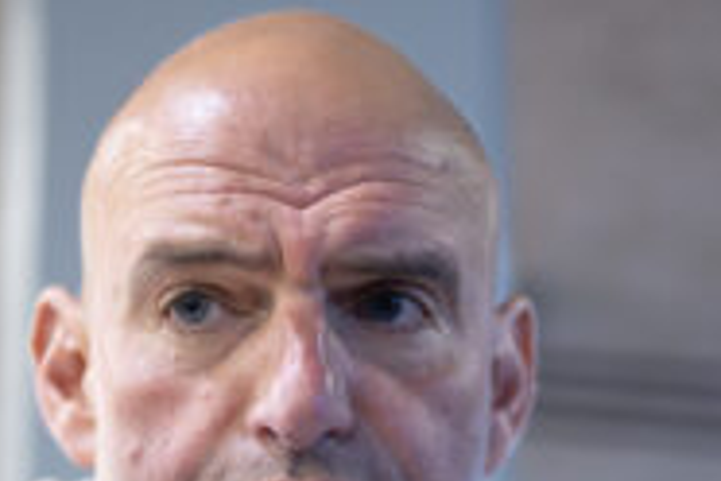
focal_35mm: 116
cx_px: 405
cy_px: 756
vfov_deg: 11.3
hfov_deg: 17.6
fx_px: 2323
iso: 1250
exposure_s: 1/200
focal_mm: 35
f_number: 1.4
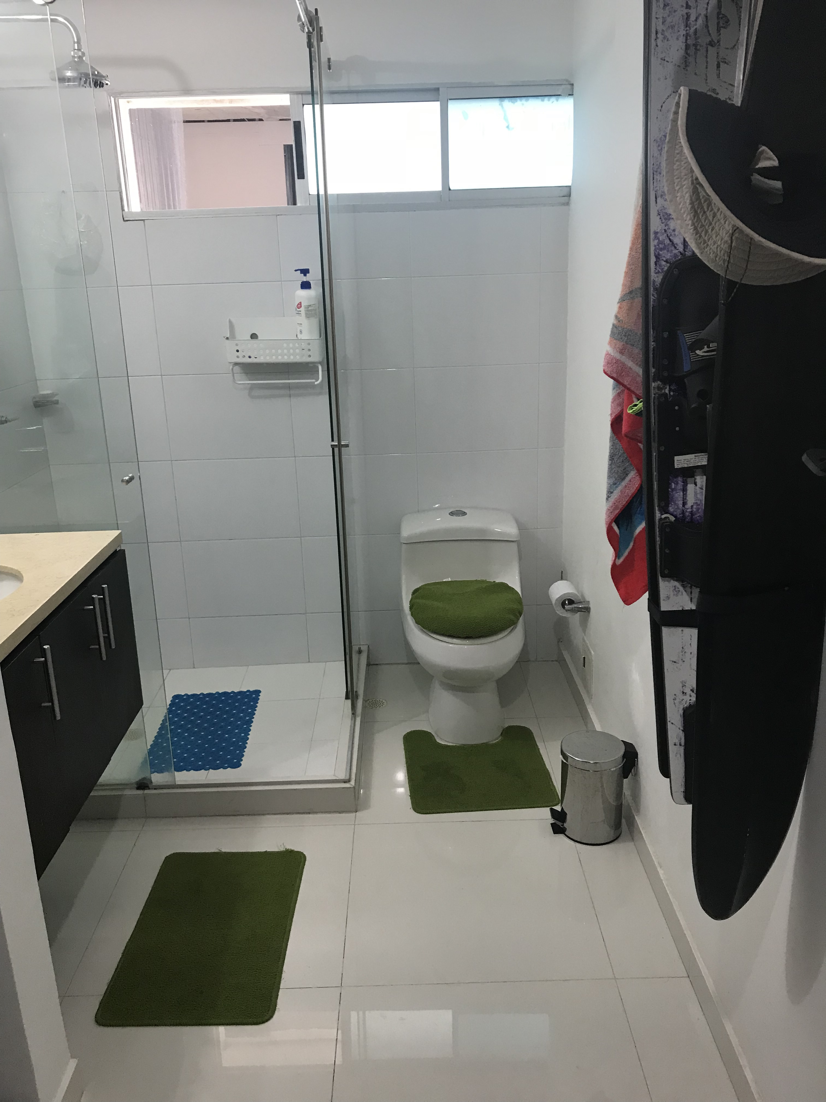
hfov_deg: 49.7
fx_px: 891
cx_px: 413
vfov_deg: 63.4
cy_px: 551
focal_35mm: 28
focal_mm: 3.99
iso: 40
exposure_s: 1/20
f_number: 1.8
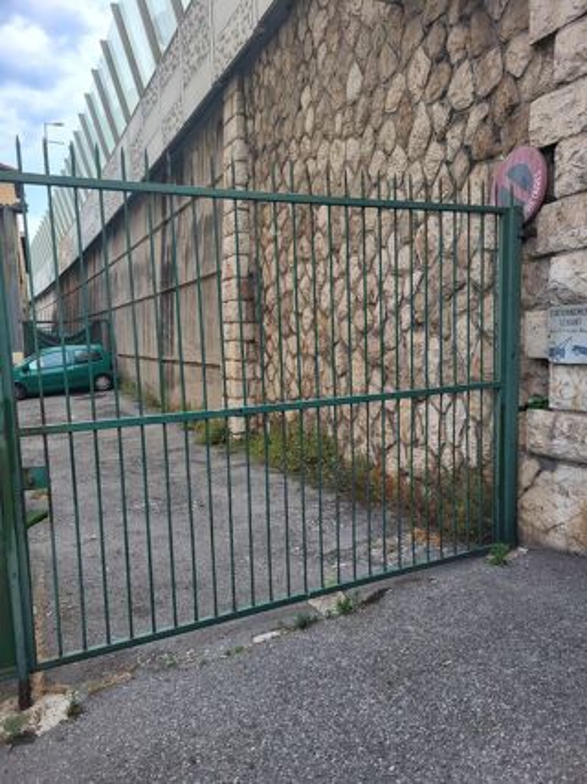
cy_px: 392
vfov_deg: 67.3
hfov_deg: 53.0
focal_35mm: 26
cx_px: 294
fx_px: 588
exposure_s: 1/410
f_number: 1.8
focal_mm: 5.4
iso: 40
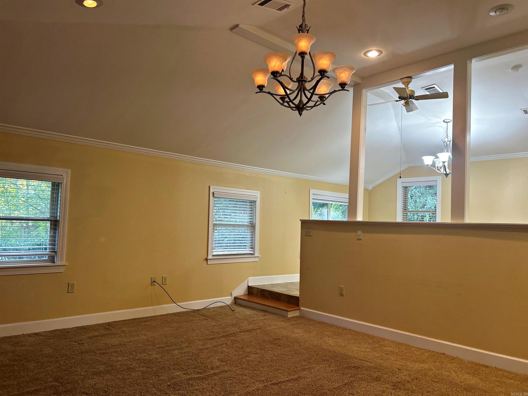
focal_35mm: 26
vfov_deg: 53.1
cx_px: 264
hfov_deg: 67.3
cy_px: 198
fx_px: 397
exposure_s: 1/60
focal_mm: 5.7
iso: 160
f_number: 1.5
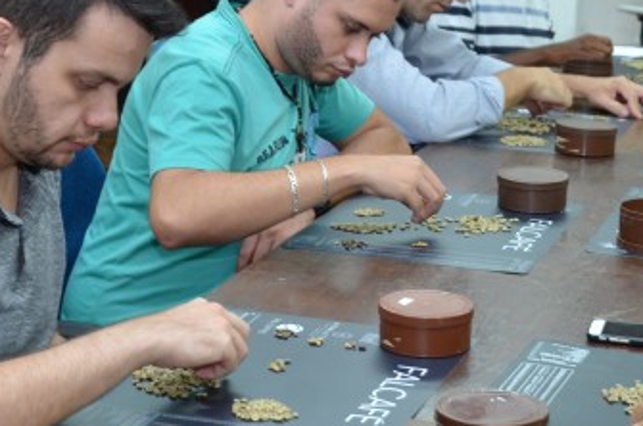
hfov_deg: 19.6
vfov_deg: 13.1
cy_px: 226
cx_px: 444
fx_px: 1854
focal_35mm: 104
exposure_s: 1/60
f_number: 4.2
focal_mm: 32
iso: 450
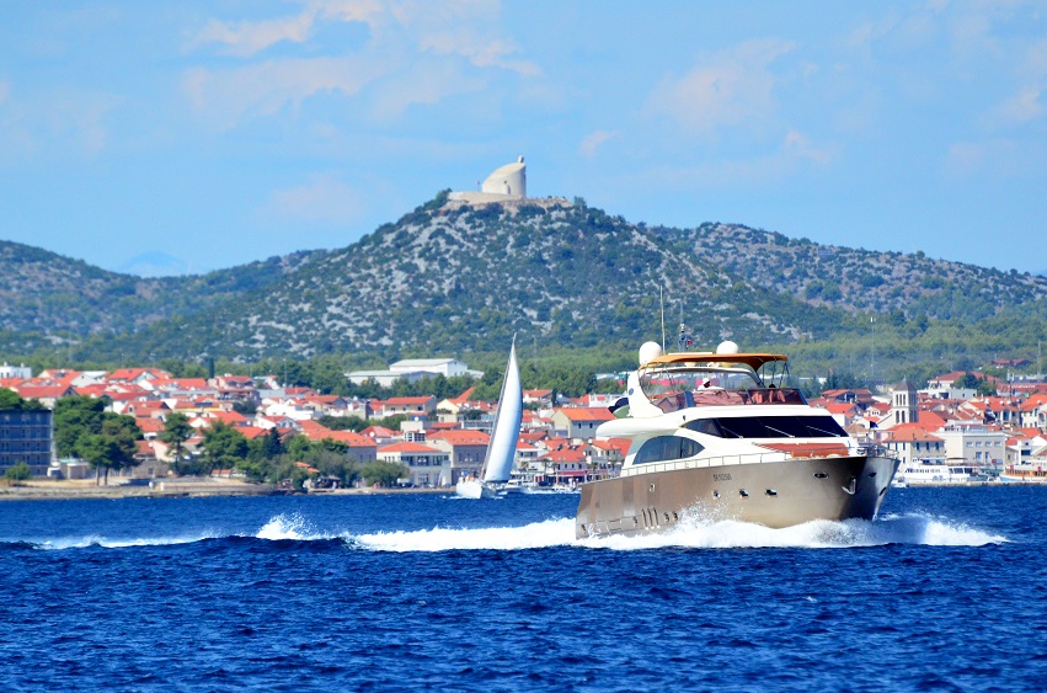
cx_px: 519
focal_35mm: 529
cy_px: 322
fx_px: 15348
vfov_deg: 2.6
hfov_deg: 3.9
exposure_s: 1/8000
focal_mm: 300
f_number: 6.3
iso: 1800
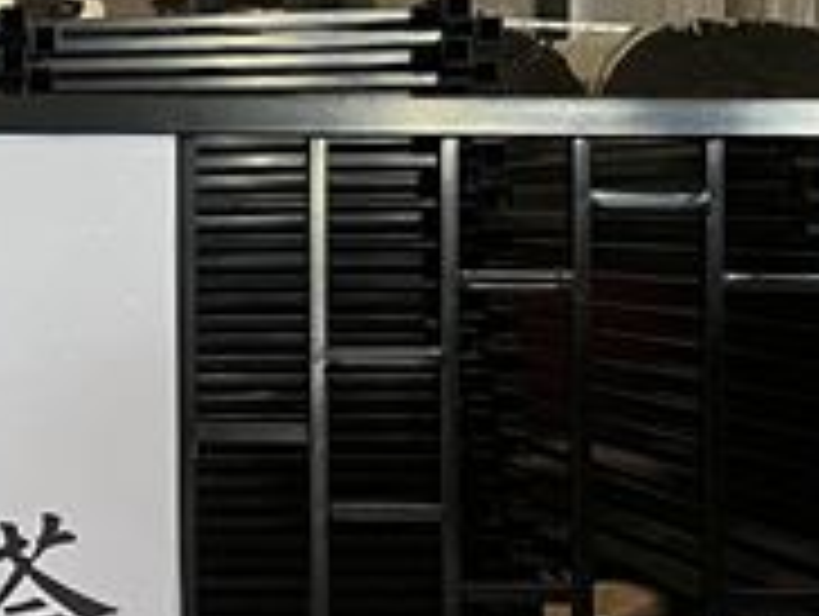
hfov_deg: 17.5
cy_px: 112
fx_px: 2535
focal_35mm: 107
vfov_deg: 13.8
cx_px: -176
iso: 400
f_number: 1.5
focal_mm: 5.7
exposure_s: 1/60
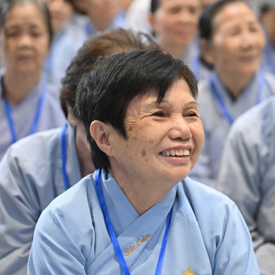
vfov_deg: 11.3
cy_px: 145
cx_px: 138
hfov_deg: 11.3
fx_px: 1393
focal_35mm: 155
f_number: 4
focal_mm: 120
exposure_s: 1/400
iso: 12800
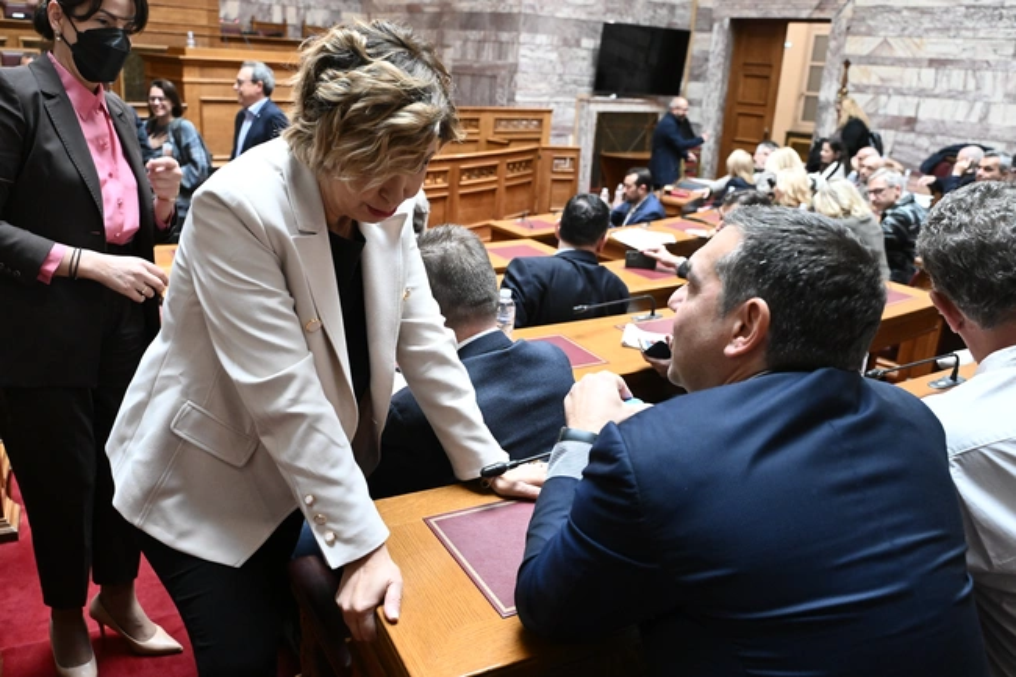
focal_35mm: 31
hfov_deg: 60.3
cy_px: 338
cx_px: 508
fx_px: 875
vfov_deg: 42.3
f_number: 4.5
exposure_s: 1/320
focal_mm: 31
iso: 6400
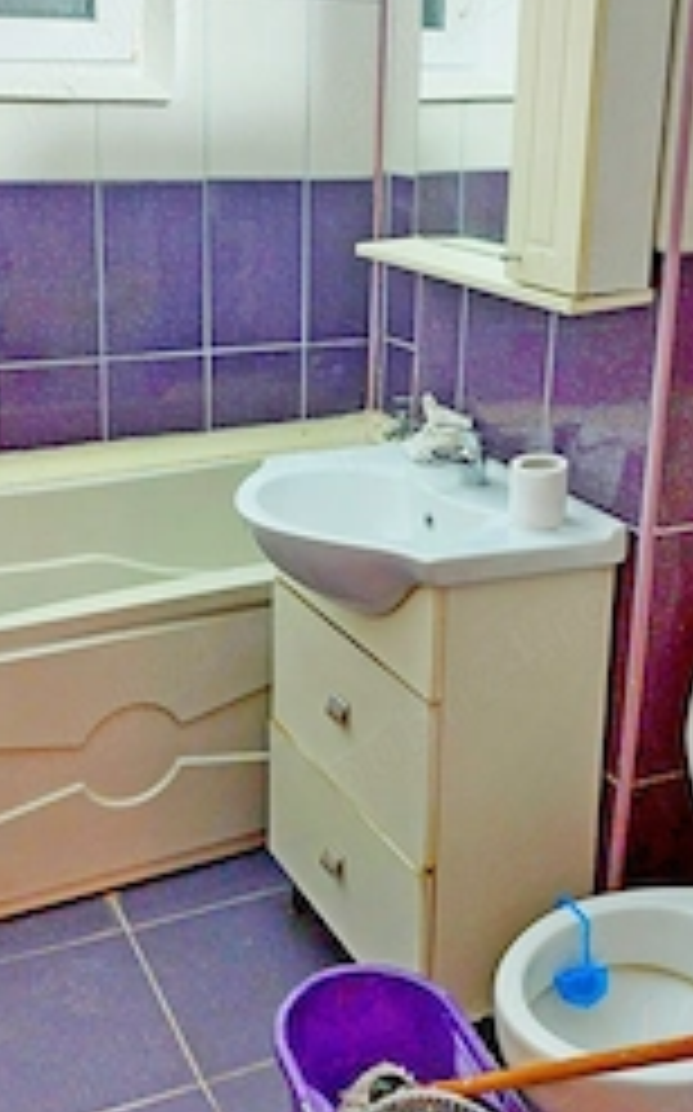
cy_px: 423
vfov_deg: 45.9
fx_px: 1302
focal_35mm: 43
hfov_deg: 29.8
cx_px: 310
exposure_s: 1/50
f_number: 1.8
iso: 320
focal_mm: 5.23
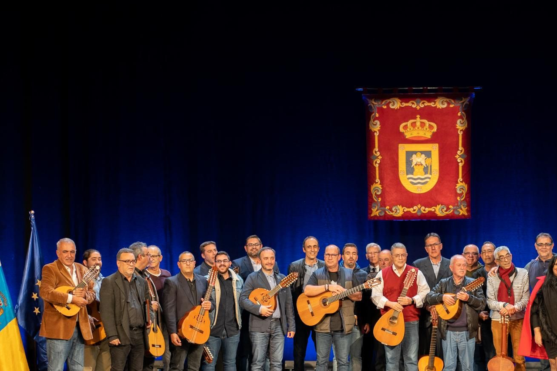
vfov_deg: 15.8
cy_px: 260
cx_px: 422
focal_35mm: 86
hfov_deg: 23.4
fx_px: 1331
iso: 1000
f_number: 2
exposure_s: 1/200
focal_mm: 55
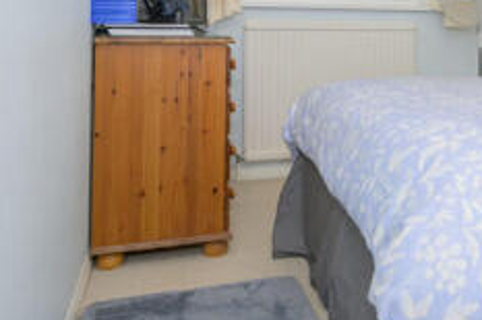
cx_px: 425
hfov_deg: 40.6
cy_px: 36
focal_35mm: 45
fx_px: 602
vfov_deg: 28.7
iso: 320
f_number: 7.1
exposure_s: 1/60
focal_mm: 16
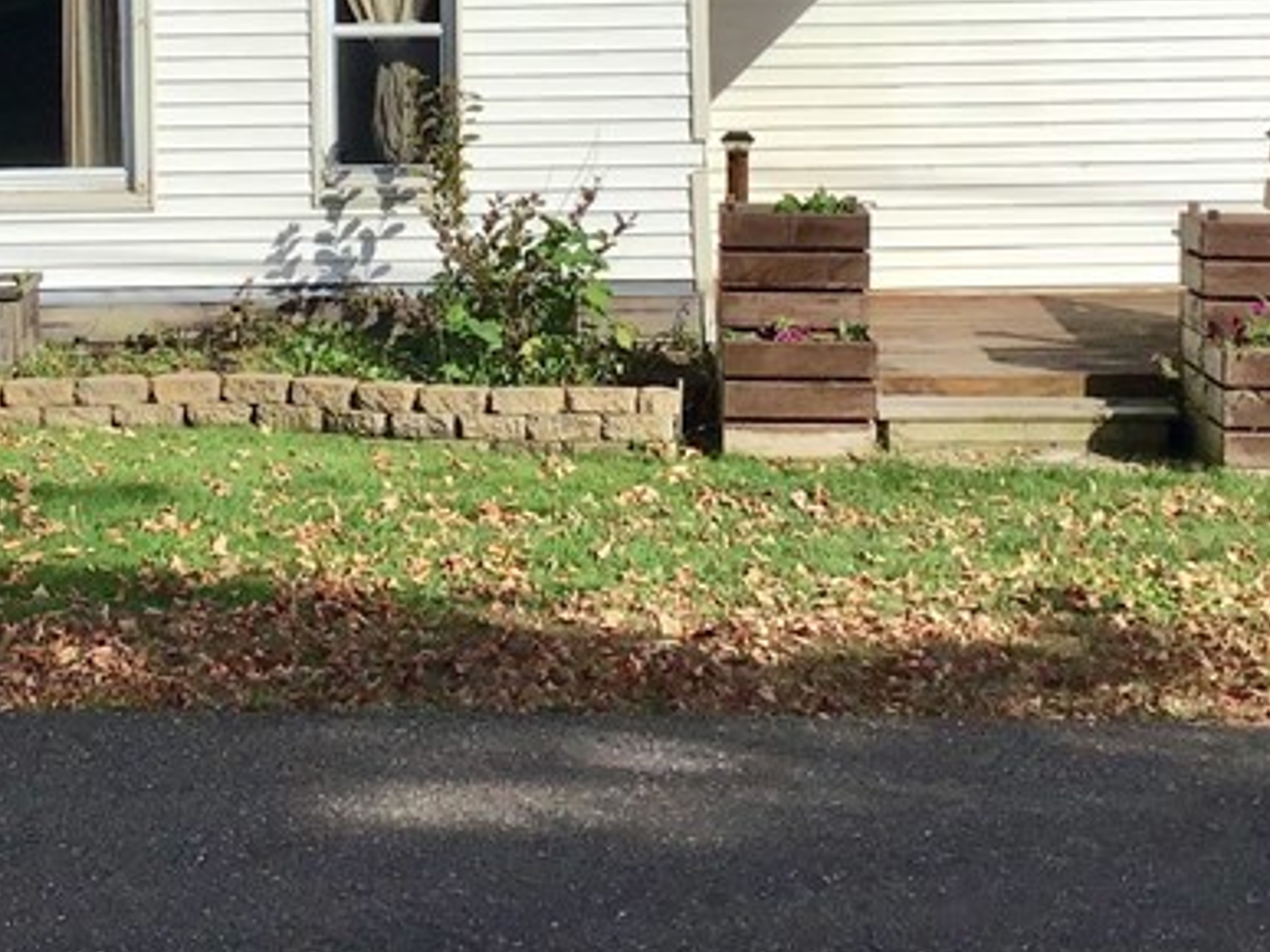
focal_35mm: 82
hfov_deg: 23.8
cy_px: 33
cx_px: 515
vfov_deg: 17.6
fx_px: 3008
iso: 25
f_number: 2.4
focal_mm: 3.3
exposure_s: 1/2146
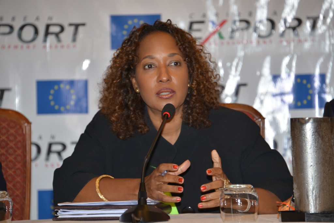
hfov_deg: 8.2
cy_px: 112
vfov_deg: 5.5
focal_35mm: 250
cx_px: 167
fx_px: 2321
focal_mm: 250
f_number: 5.6
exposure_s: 1/60
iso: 800
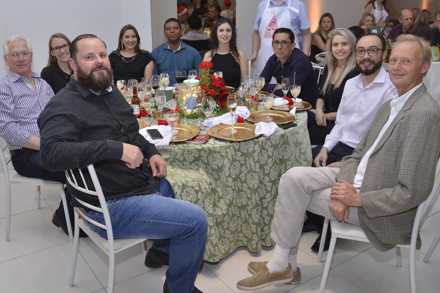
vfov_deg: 37.8
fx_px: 428
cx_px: 195
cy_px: 131
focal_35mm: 35
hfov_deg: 54.3
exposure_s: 1/60
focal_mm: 24
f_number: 5
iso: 2000
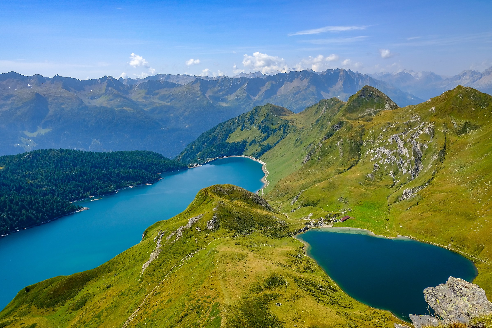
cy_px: 164
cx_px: 246
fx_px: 369
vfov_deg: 47.9
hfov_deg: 67.4
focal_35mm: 27
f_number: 5
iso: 200
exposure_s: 1/1100
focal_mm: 18
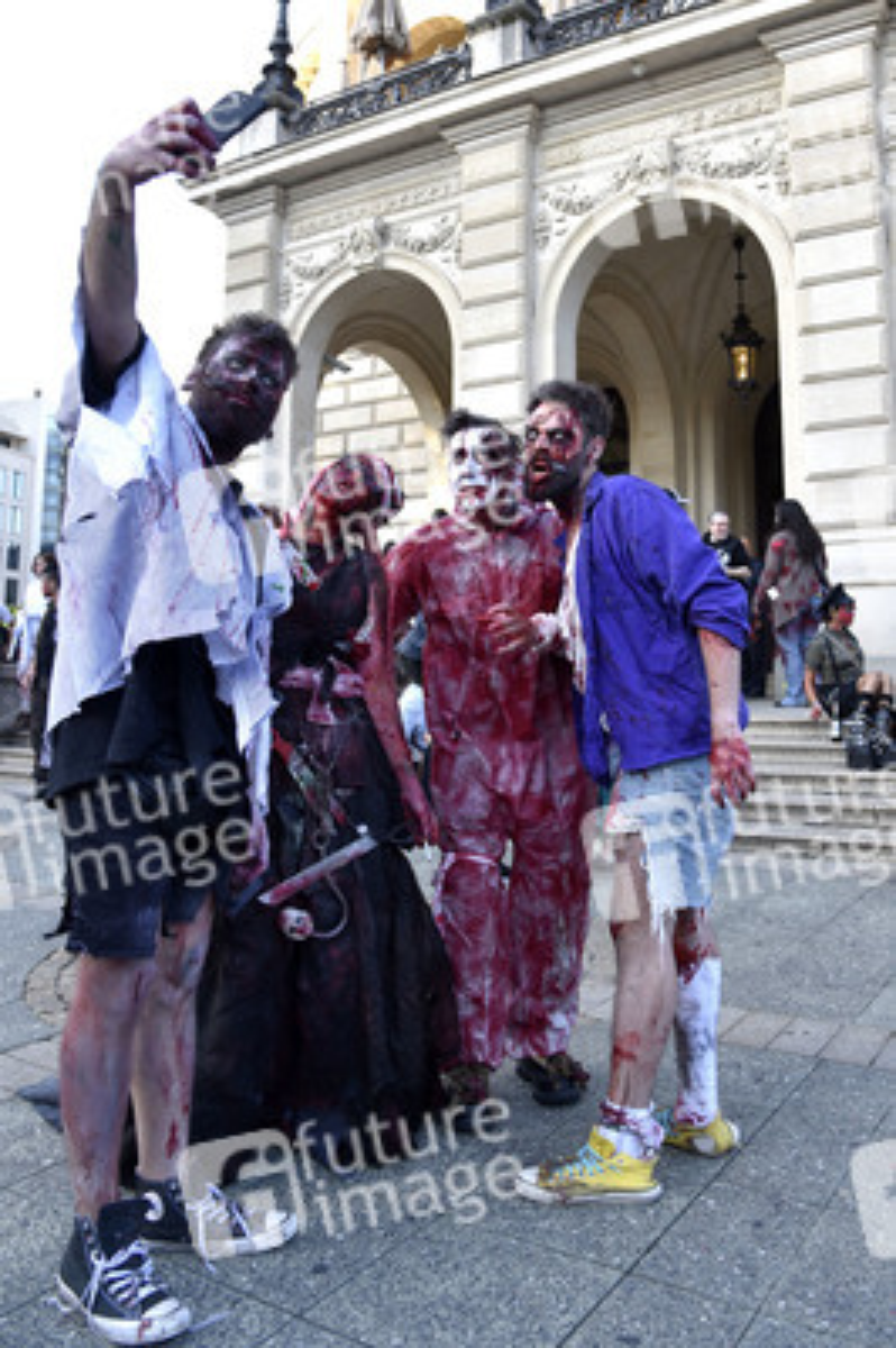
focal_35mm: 24
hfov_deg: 53.1
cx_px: 448
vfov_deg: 73.8
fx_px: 897
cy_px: 674
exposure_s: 1/160
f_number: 6.3
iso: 400
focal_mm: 24
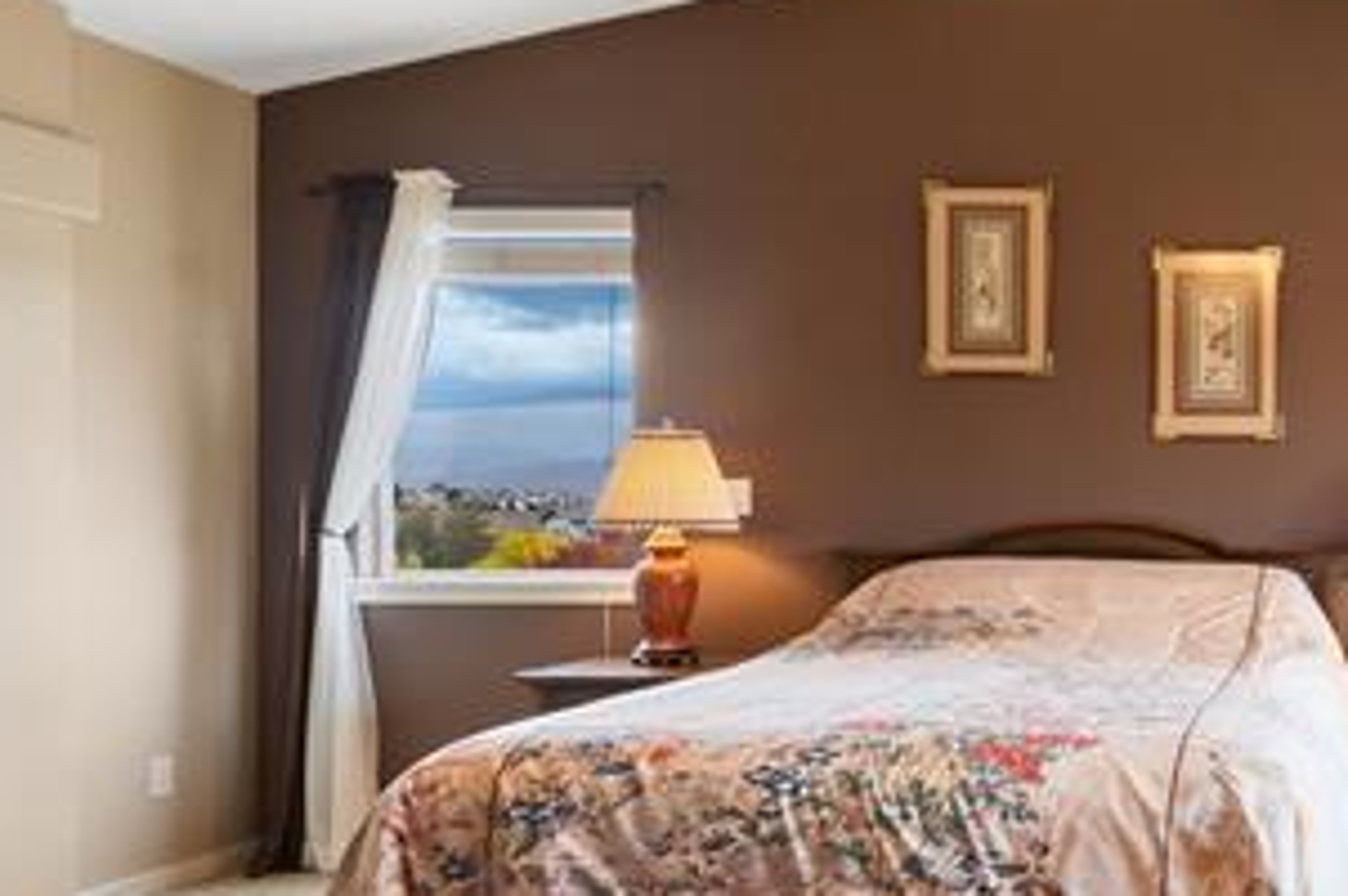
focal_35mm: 34
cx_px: 1384
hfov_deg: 45.8
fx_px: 1272
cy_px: 542
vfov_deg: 38.6
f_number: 7.1
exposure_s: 1/25
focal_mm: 16
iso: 500
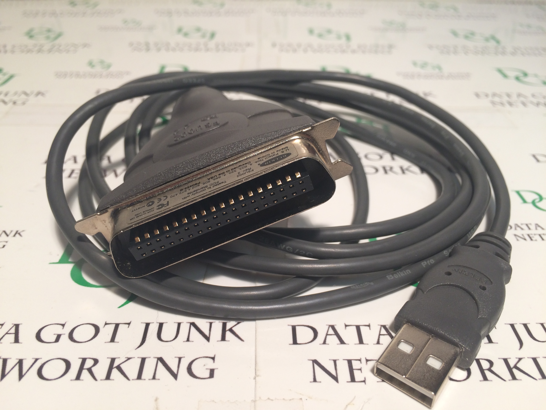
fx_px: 457
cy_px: 205
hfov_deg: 61.7
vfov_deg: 48.2
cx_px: 273
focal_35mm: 29
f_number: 2.2
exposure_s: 1/120
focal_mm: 4.15
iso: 40
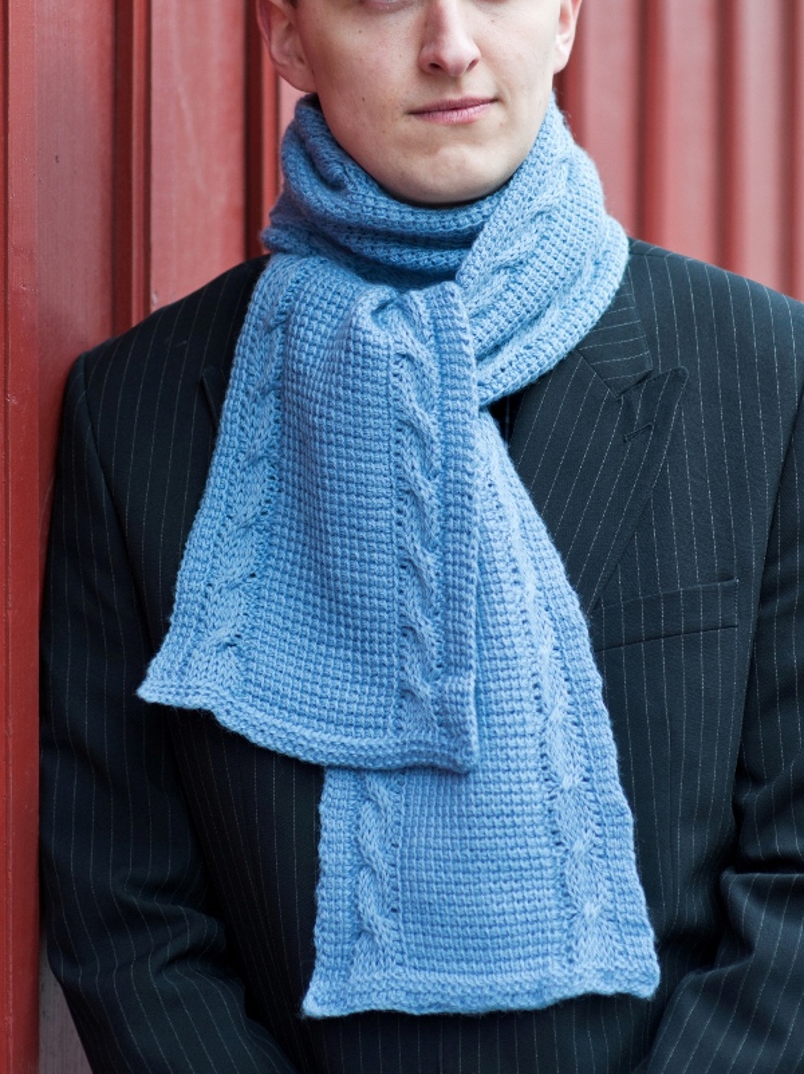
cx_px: 450
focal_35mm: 157
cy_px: 406
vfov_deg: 12.6
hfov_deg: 9.5
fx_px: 4854
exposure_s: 1/1000
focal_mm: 85
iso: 200
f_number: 2
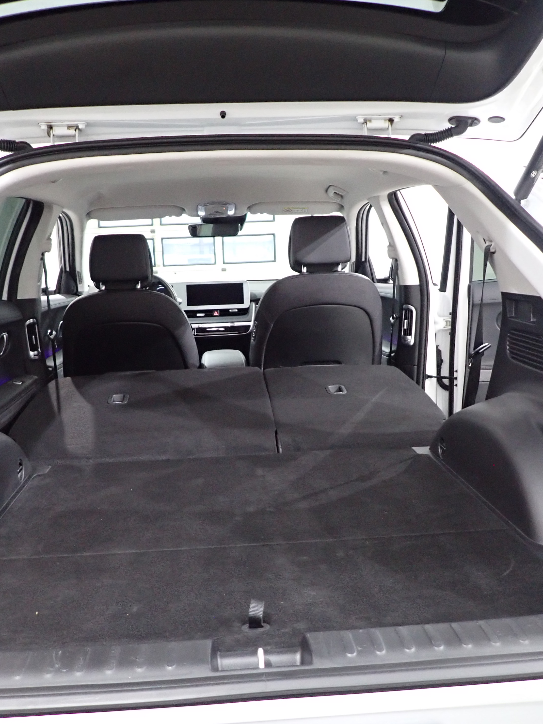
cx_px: 266
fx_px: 711
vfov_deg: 54.0
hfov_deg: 41.8
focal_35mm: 34
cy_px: 369
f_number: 2
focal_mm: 4.5
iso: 500
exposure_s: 1/30
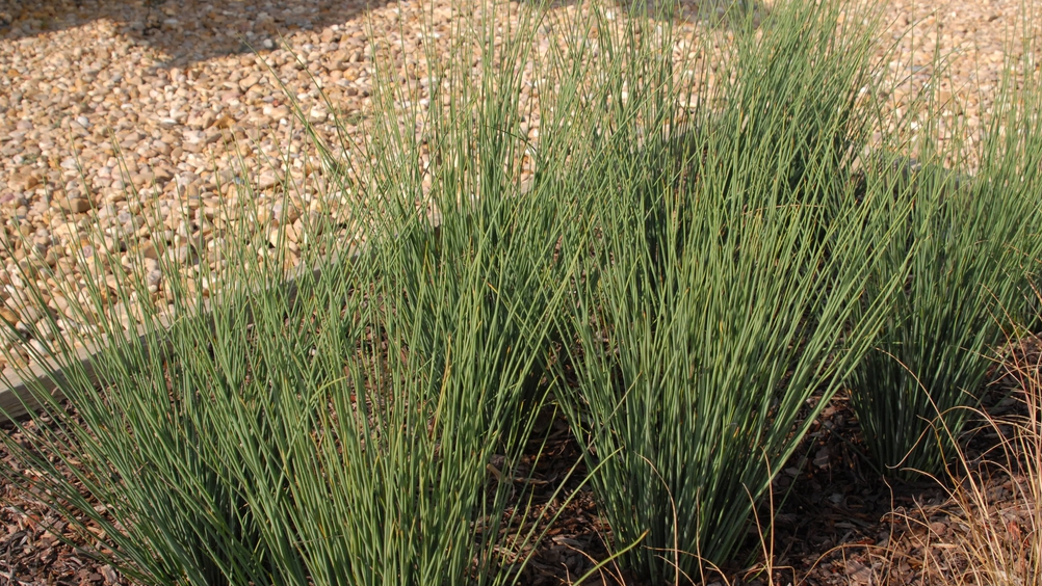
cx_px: 525
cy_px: 317
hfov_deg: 45.5
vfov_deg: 26.5
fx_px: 1244
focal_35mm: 45
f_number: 9
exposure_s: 1/320
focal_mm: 28
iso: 400
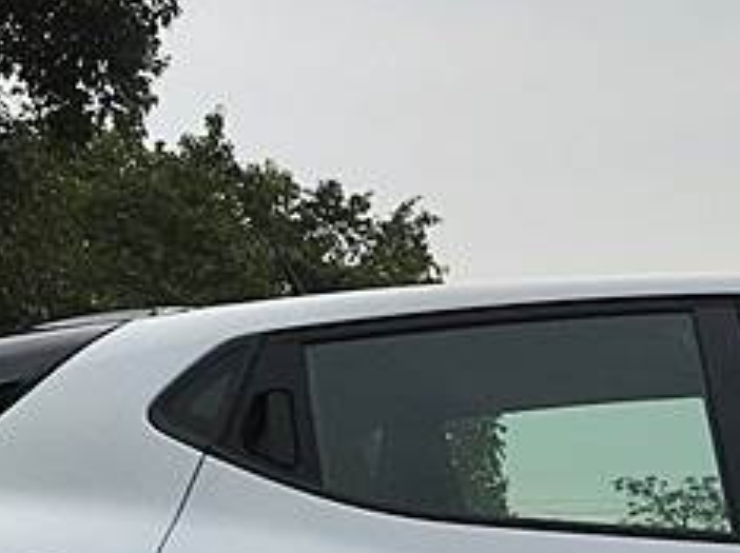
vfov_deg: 11.8
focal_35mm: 124
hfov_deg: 15.0
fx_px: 2648
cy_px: 518
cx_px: 1040
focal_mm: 4.15
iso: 25
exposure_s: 1/712
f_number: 2.2
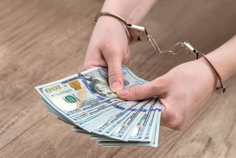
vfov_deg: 13.1
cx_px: 118
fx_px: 689
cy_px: 79
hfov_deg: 19.4
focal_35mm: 105
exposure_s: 1/160
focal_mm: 105
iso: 320
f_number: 11
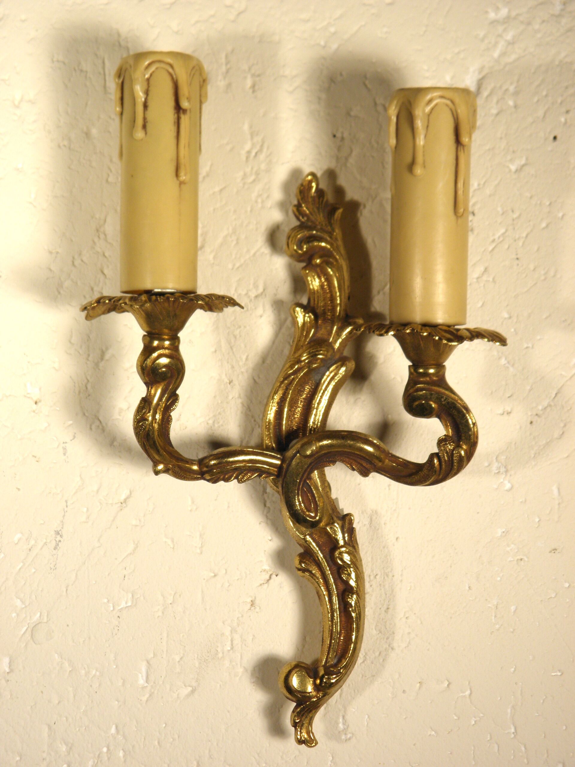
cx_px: 288
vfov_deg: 24.4
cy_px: 384
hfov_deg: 18.4
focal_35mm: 80
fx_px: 1772
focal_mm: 14.3
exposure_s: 1/60
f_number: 4.4
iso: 100
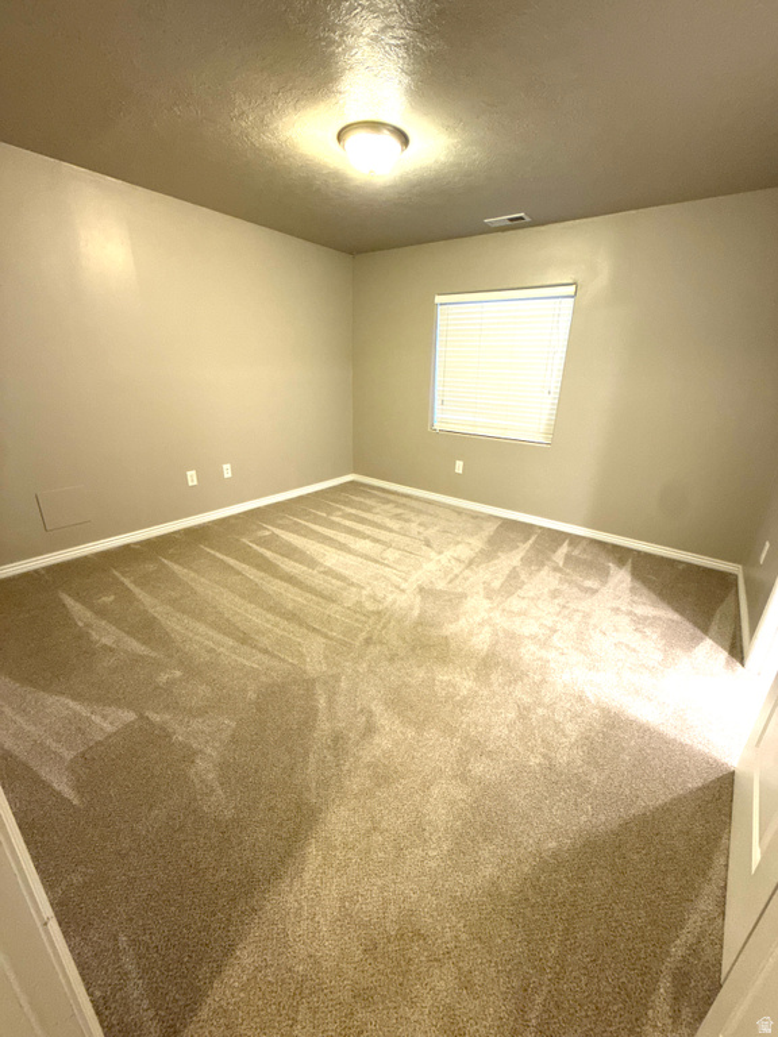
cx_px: 389
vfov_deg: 102.1
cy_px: 518
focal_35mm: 14
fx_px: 420
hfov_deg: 85.7
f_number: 2.2
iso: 640
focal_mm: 2.22
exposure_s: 1/60
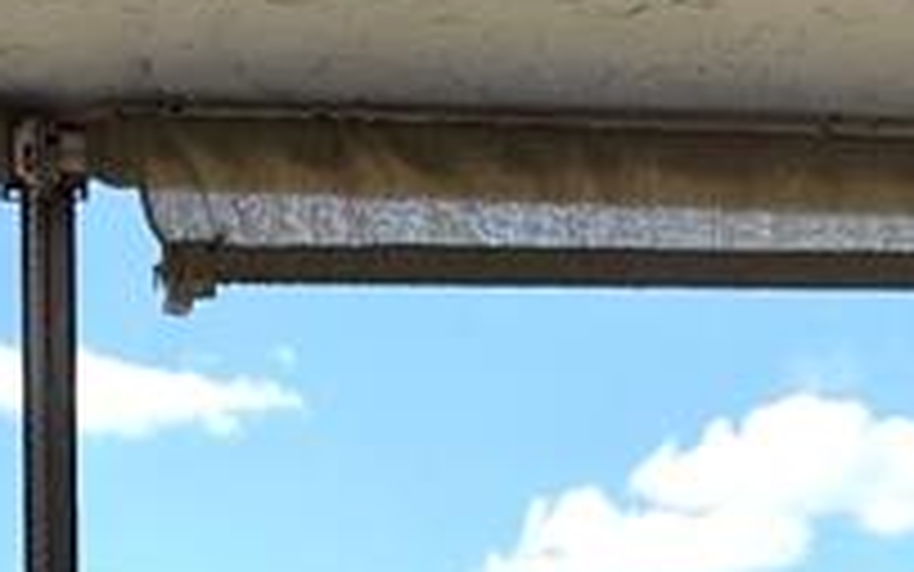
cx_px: 194
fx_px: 1869
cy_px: 1527
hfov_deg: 27.0
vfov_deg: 12.2
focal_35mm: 75
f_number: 2.2
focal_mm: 2.22
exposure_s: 1/559
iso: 50
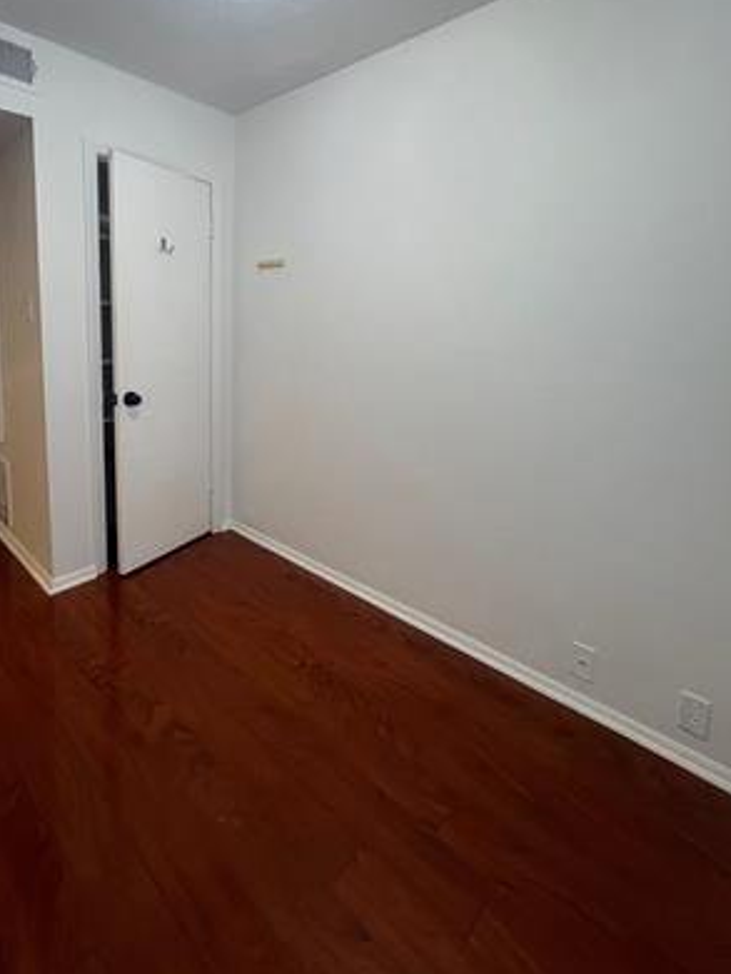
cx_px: 324
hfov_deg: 77.9
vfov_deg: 93.0
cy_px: 382
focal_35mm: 16
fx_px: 450
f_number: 1.8
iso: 160
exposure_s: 1/60
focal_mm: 1.57
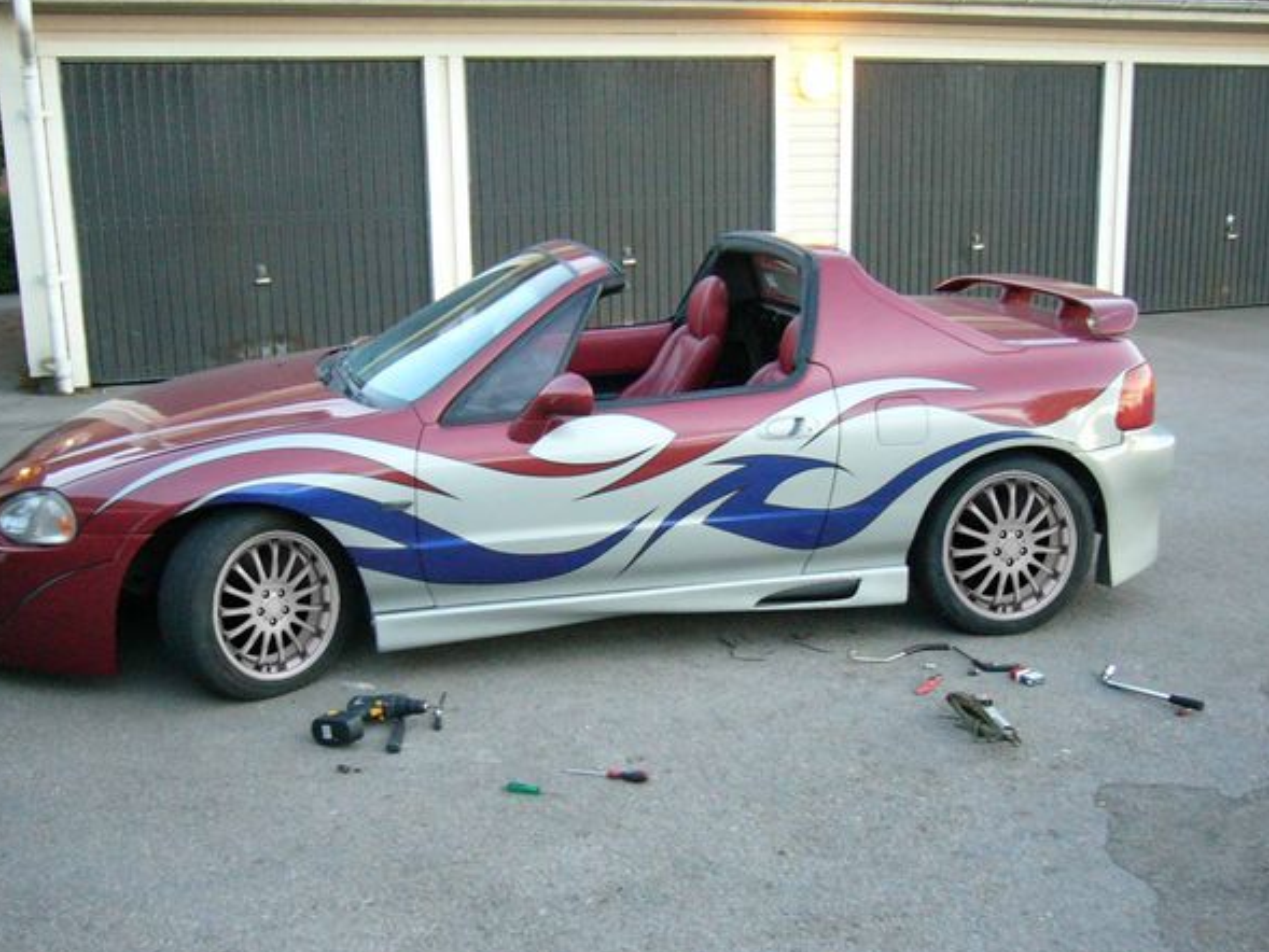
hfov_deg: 49.0
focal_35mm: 38
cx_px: 605
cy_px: 502
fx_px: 1393
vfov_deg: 37.7
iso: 200
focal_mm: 5.8
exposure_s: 1/8
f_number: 2.8
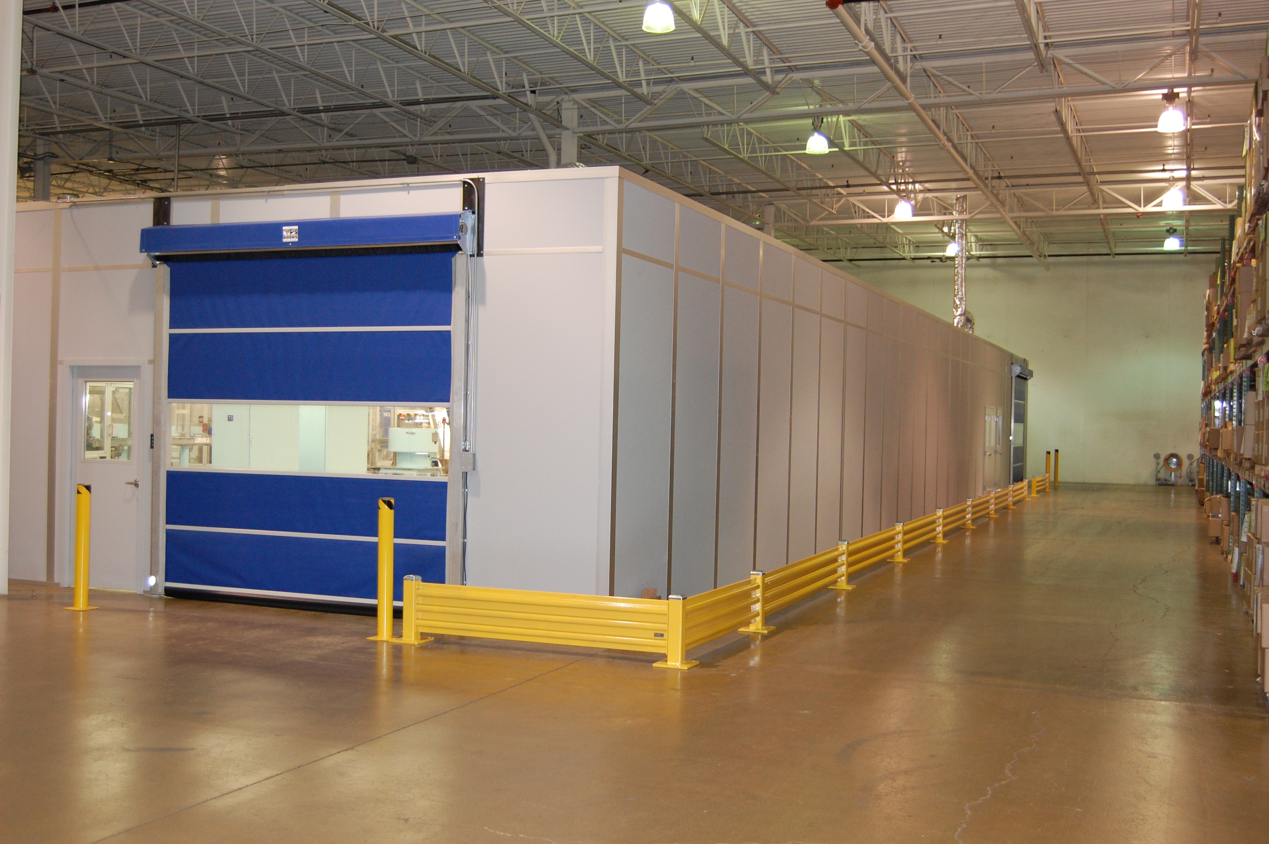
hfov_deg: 53.2
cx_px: 634
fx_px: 1268
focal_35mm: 36
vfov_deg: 36.8
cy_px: 422
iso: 800
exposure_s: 1/60
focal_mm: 24
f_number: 4
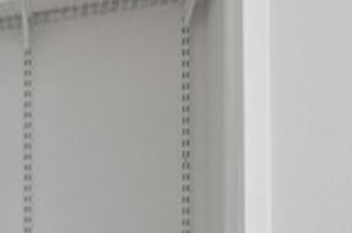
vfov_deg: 18.6
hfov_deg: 25.6
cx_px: -155
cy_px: 374
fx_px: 605
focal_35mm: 62
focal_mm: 9
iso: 160
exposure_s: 1/6
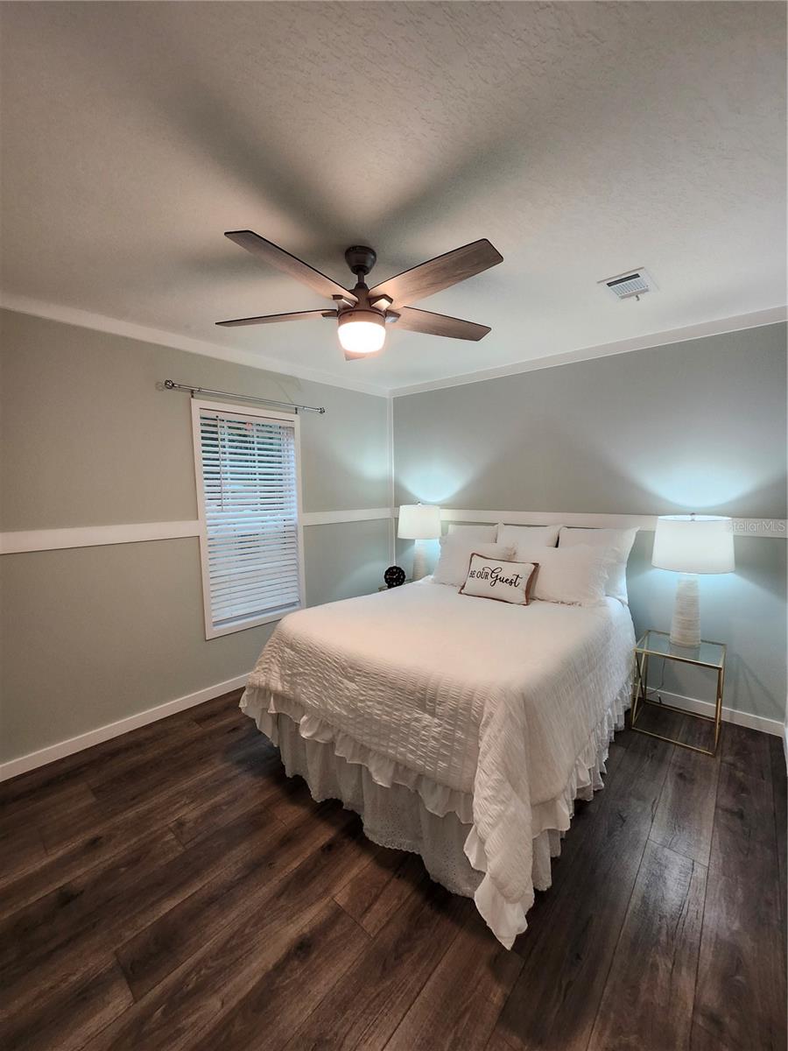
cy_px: 526
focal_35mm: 13
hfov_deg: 89.9
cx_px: 394
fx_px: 395
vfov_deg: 106.2
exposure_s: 1/60
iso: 250
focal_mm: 1.74
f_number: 2.2
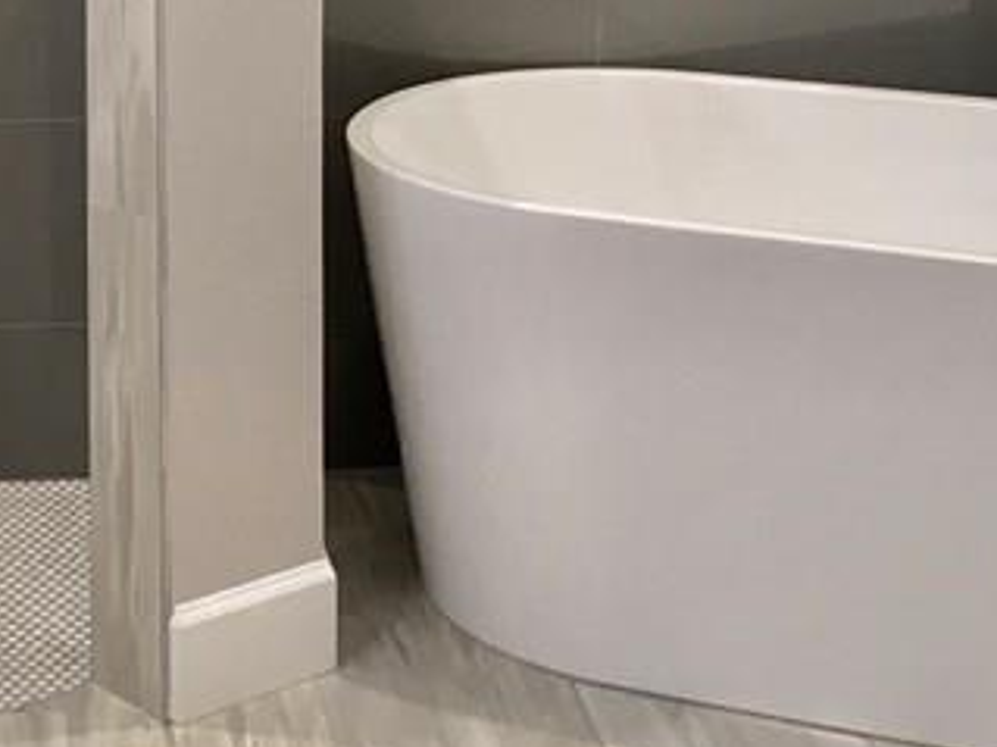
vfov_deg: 15.3
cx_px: 25
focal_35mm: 93
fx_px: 2678
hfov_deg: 20.5
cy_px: -159
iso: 50
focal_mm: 4.15
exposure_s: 1/30
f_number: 2.2
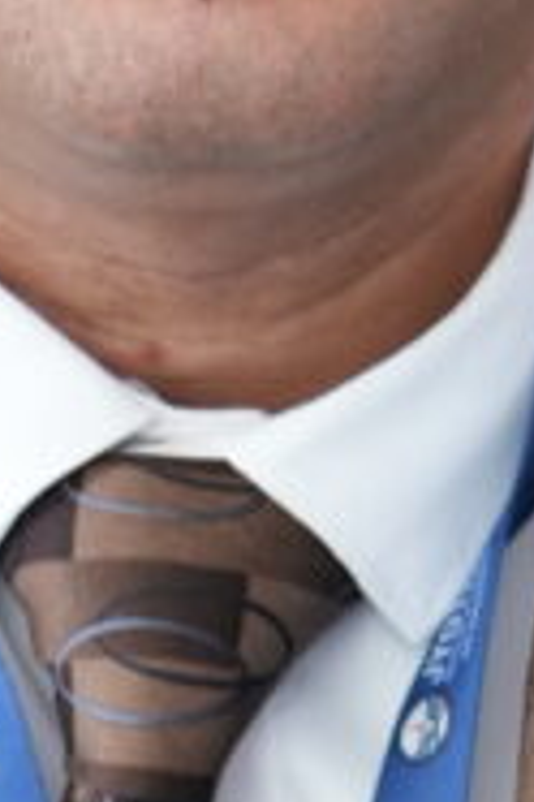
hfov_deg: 2.9
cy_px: 237
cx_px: 233
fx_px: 10434
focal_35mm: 469
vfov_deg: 4.4
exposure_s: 1/160
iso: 1250
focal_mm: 85
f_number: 4
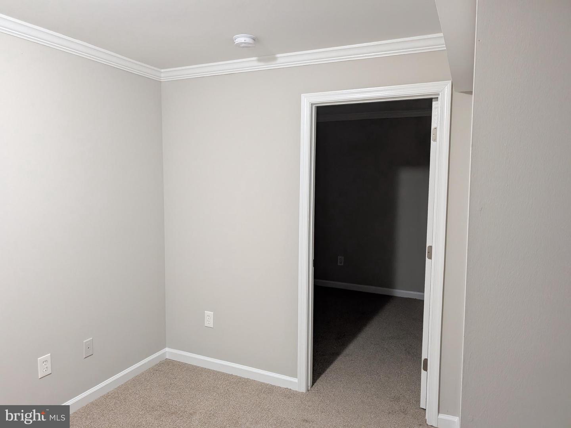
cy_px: 214
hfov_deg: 71.6
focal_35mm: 24
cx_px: 286
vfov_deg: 56.8
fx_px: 396
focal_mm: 6.9
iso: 1467
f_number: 1.68
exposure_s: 1/60
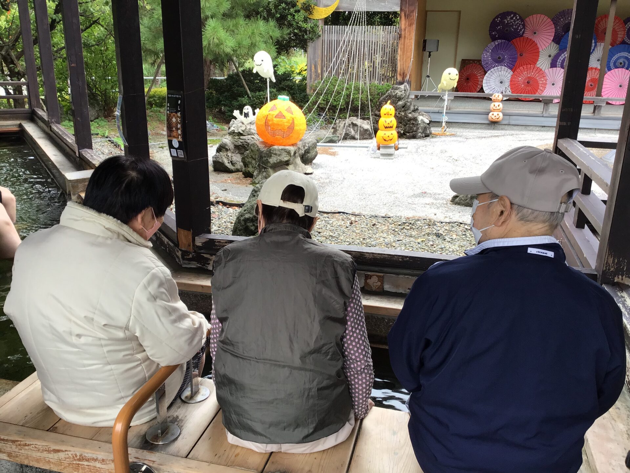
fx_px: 564
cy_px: 236
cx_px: 315
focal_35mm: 31
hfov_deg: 58.4
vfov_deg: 45.4
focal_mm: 3.3
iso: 32
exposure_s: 1/60
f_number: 2.4
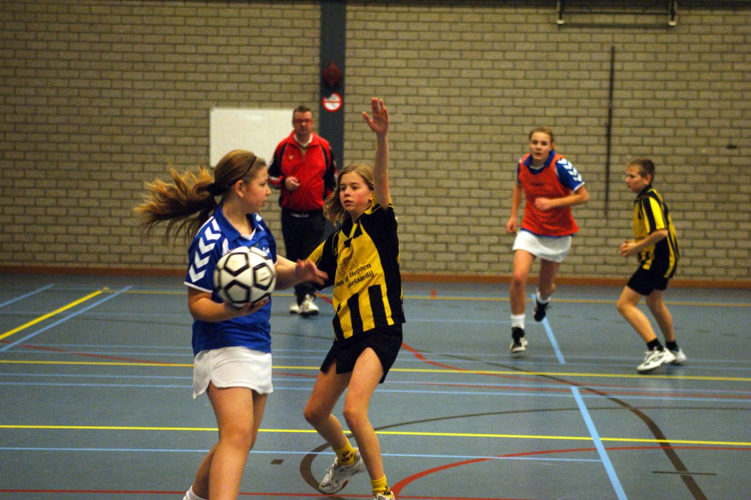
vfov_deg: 13.0
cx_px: 376
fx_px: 2189
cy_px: 250
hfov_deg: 19.5
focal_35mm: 105
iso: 1600
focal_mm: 70
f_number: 2.8
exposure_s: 1/160
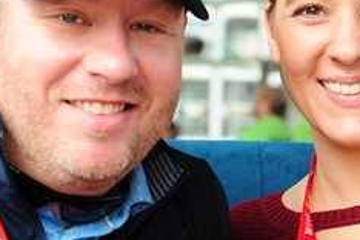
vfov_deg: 6.7
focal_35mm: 205
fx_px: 2050
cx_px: 262
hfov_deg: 10.0
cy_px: 168
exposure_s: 1/250
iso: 400
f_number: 3.5
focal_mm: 48
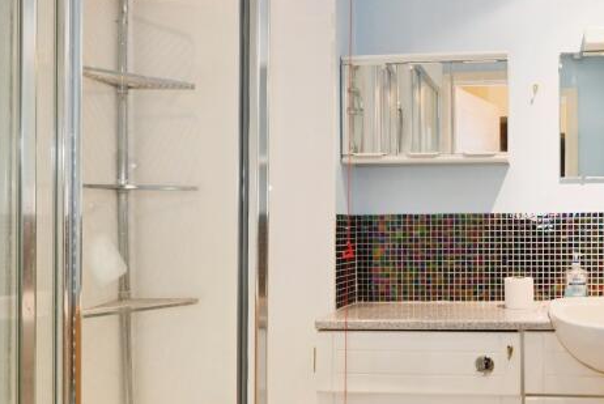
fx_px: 521
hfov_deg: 55.4
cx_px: 494
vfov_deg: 42.1
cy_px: 251
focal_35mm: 31
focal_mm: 14
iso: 1000
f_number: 7.1
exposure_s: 1/30
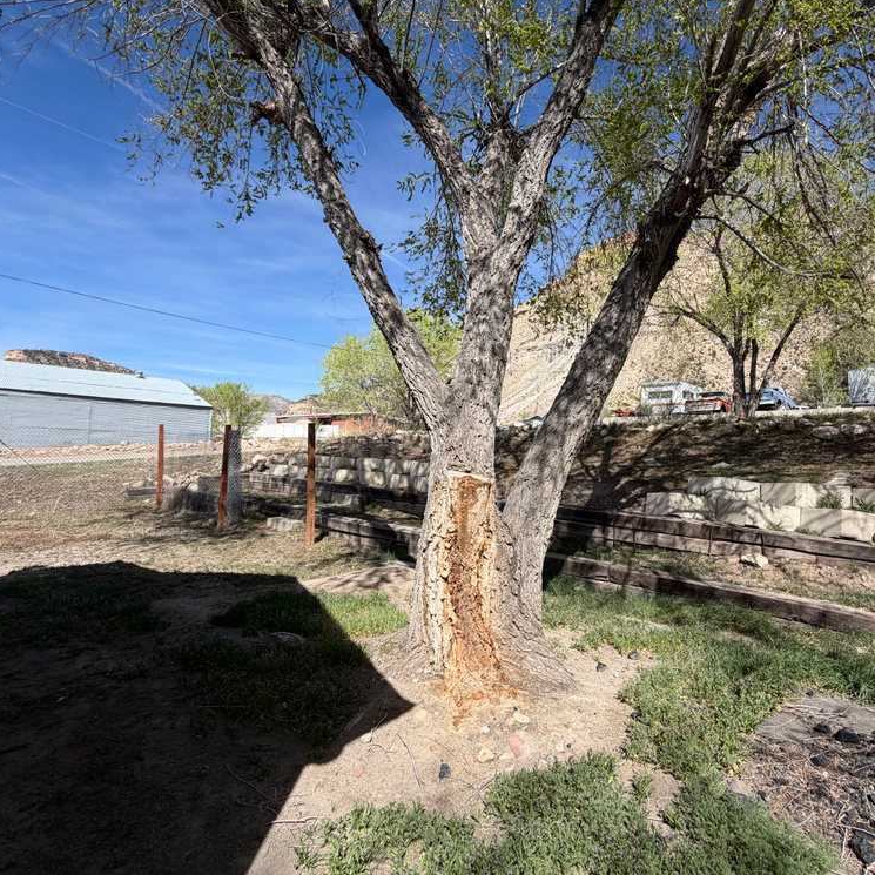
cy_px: 425
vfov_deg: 83.9
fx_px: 486
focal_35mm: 17
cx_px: 500
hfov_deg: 83.4
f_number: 2.2
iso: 25
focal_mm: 2.22
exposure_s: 1/770
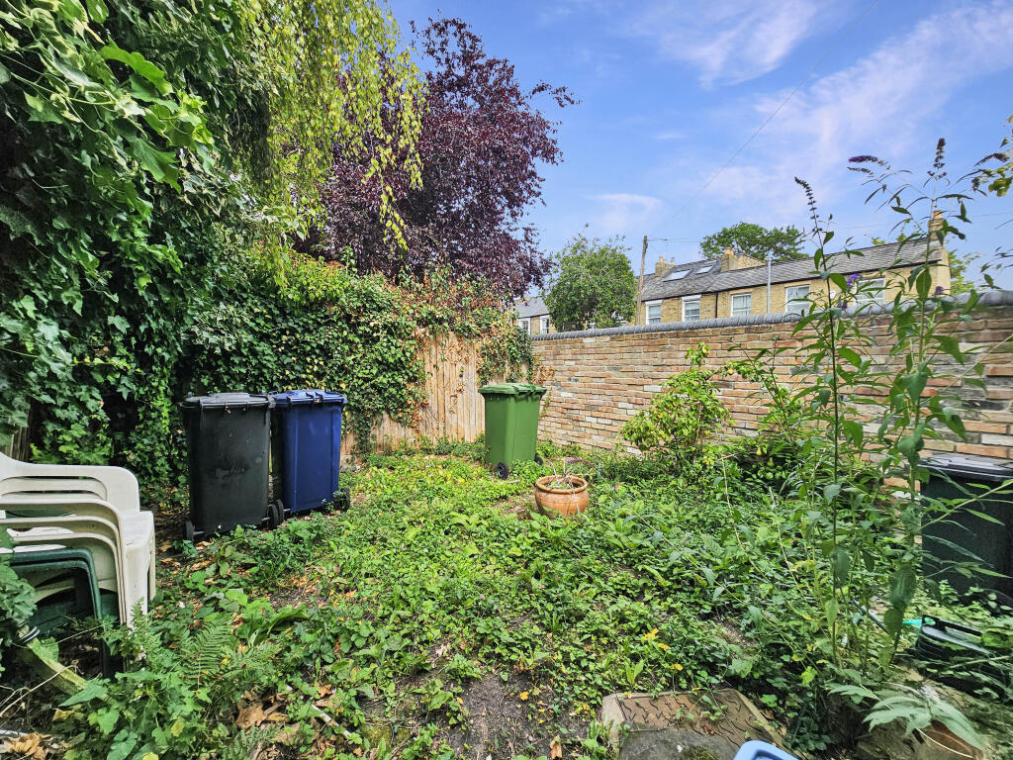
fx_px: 380
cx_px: 506
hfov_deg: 106.2
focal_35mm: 13
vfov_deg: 89.9
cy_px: 380
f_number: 2.2
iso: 50
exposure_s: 1/1135
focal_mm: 2.2
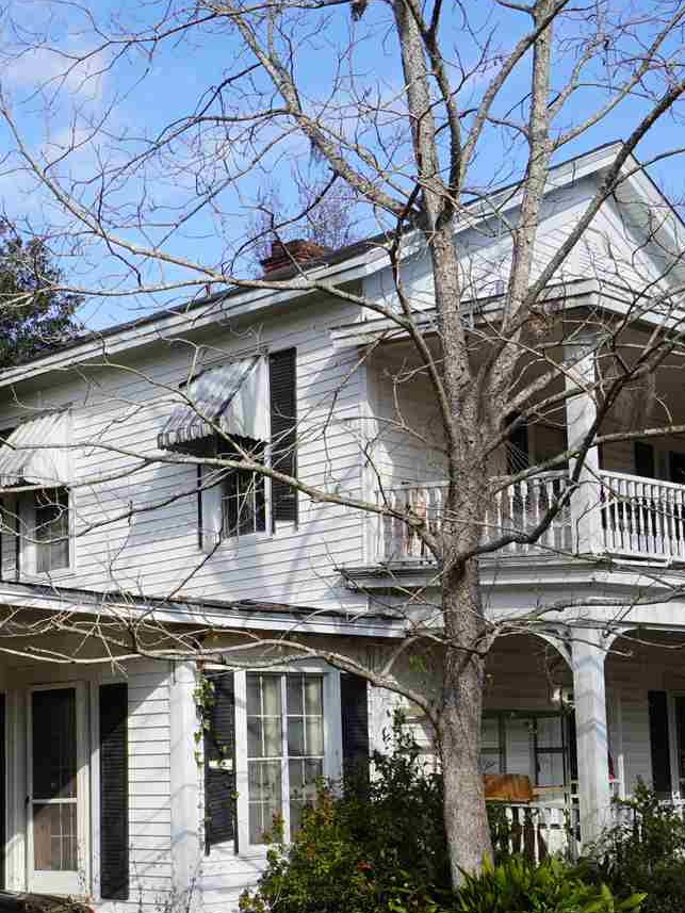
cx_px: 290
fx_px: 1635
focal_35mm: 62
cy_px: 632
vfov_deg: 30.9
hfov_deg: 23.6
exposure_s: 1/125
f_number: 9
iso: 100
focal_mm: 18
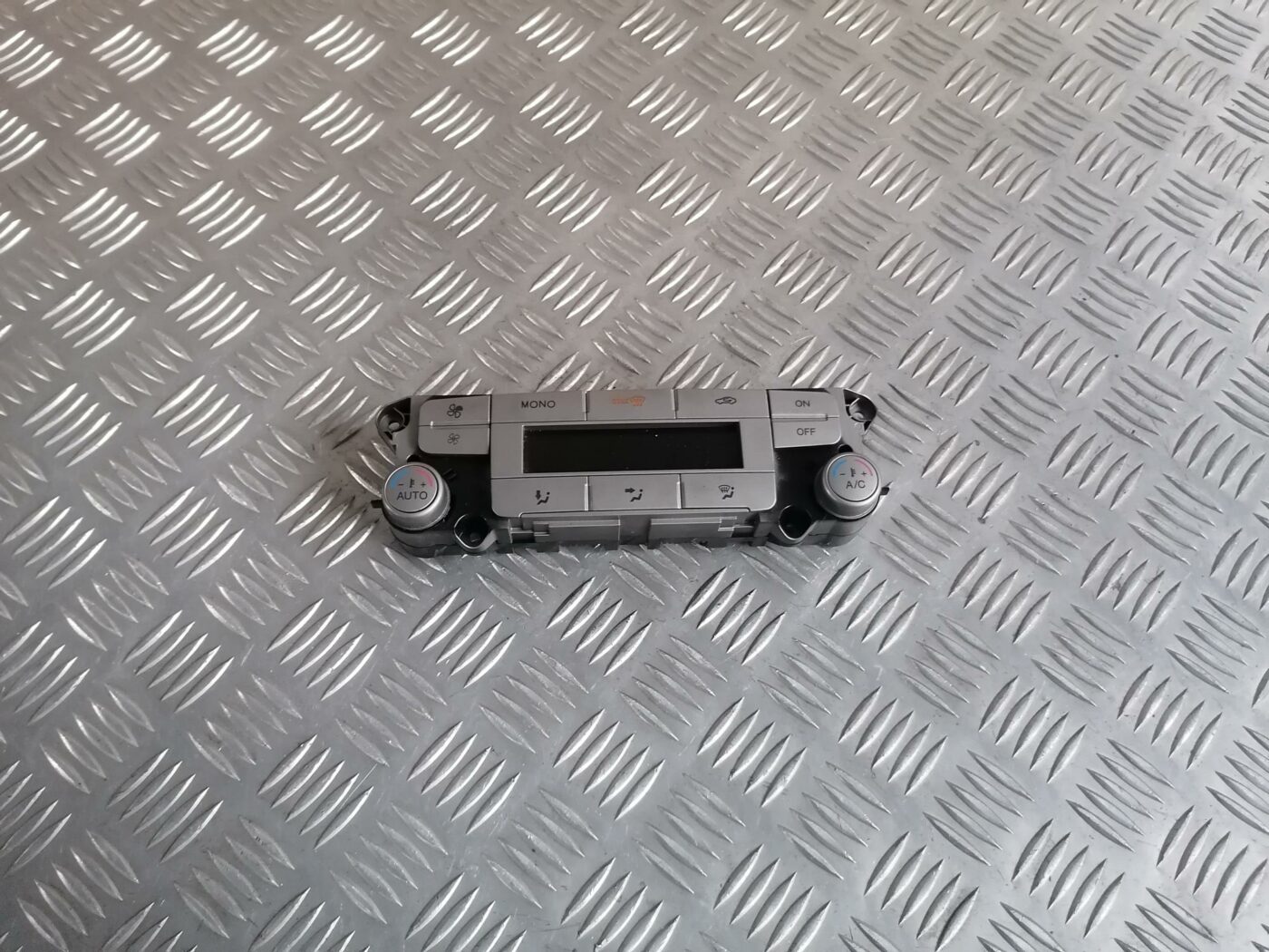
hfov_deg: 65.3
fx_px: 990
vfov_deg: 51.4
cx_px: 634
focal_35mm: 27
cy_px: 476
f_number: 1.8
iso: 640
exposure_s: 1/20
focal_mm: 4.75
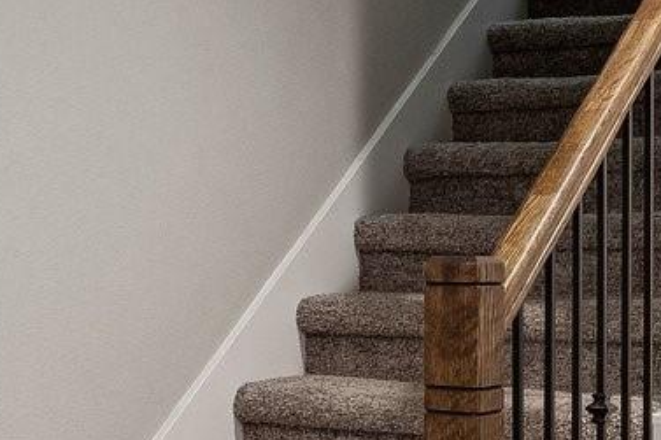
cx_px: 170
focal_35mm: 76
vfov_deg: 17.9
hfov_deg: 26.3
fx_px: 1395
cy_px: 269
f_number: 8
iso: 640
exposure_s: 1/8
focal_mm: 14
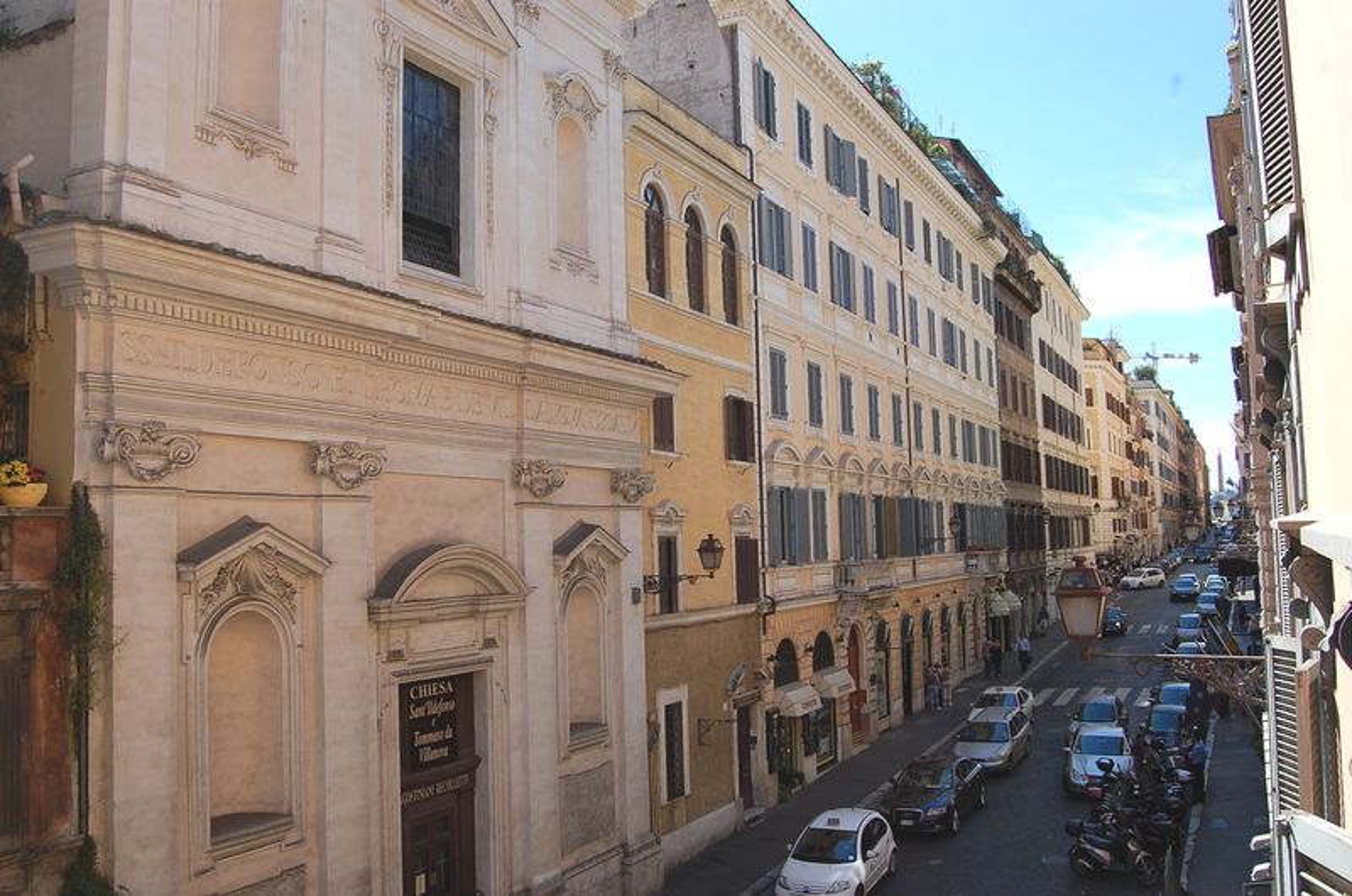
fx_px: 1124
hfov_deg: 62.0
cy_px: 448
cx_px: 676
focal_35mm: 30
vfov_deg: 43.4
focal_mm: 20
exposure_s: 1/250
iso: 360
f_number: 10
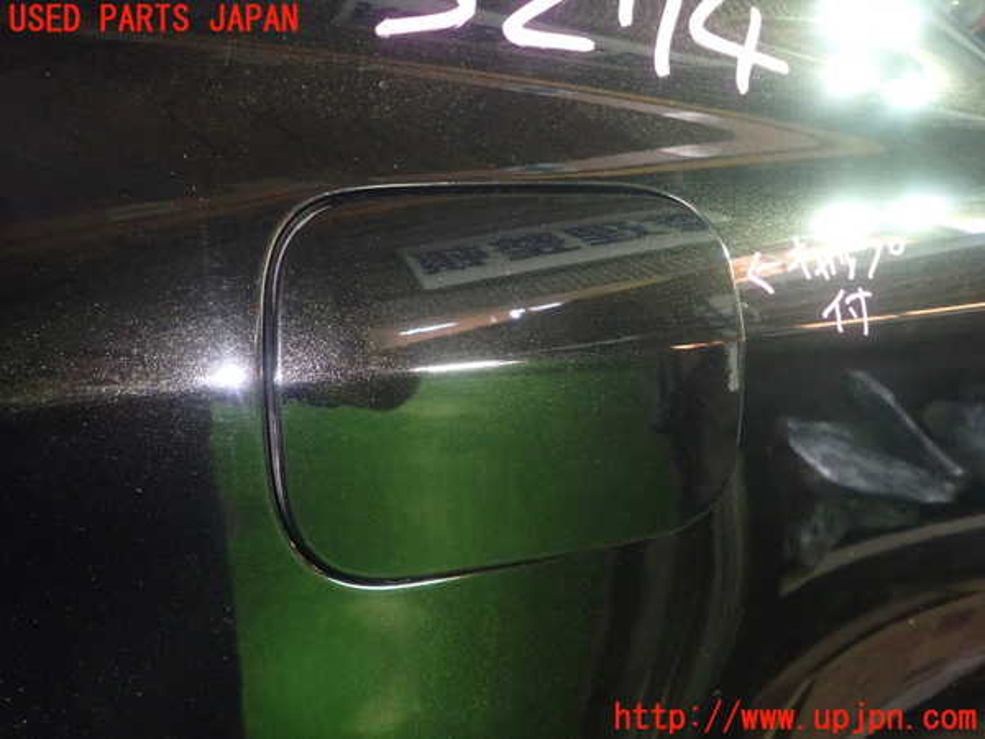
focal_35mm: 25
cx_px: 492
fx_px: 711
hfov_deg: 69.4
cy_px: 370
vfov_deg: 54.9
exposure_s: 1/20
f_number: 2
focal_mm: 4.5
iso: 800
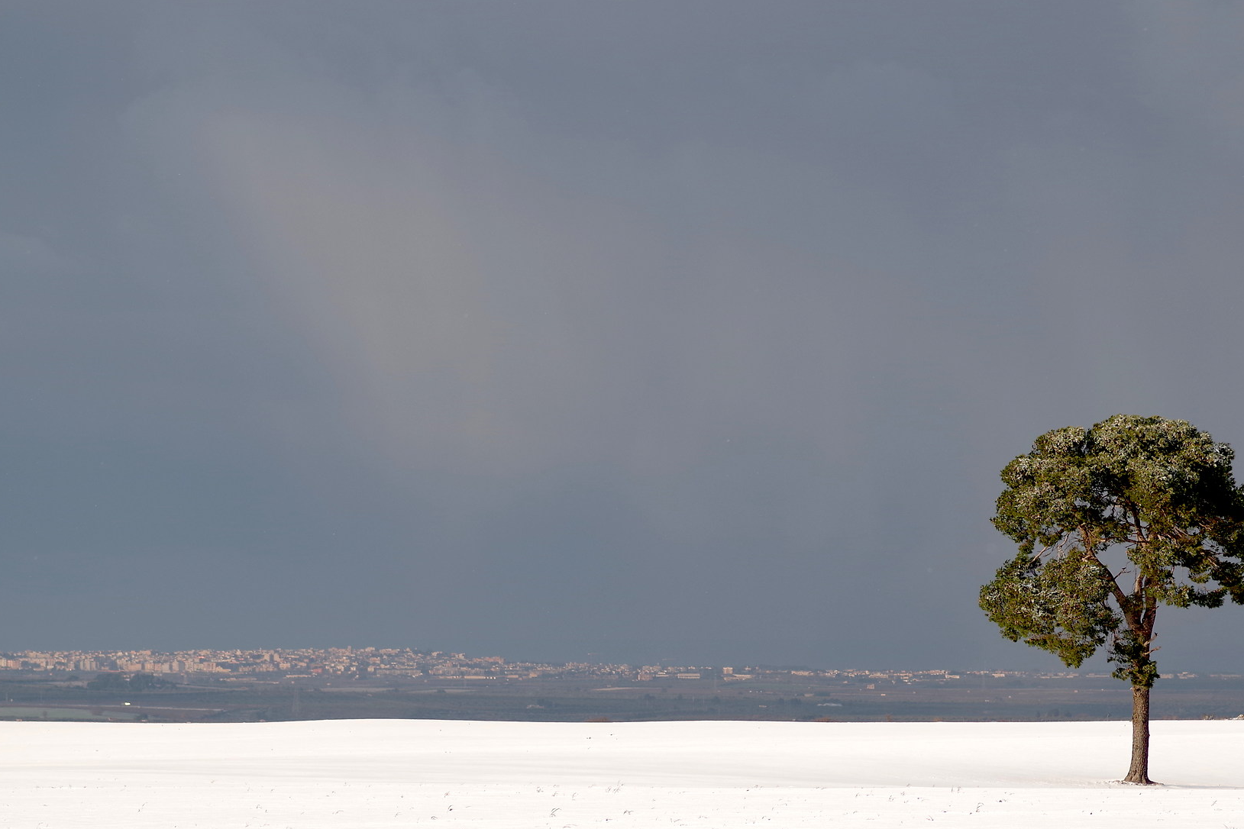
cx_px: 808
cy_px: 522
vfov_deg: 6.2
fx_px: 7636
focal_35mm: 221
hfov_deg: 9.3
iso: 100
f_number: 4
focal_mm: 100
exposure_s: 1/500
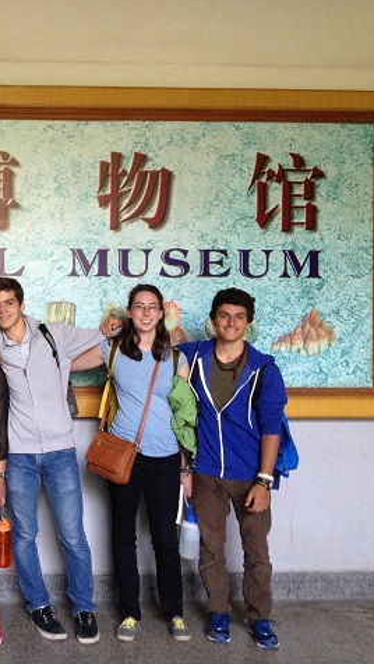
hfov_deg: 21.9
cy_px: 335
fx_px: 916
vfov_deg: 39.9
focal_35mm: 52
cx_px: -28
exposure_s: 1/20
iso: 200
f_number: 2.4
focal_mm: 4.28
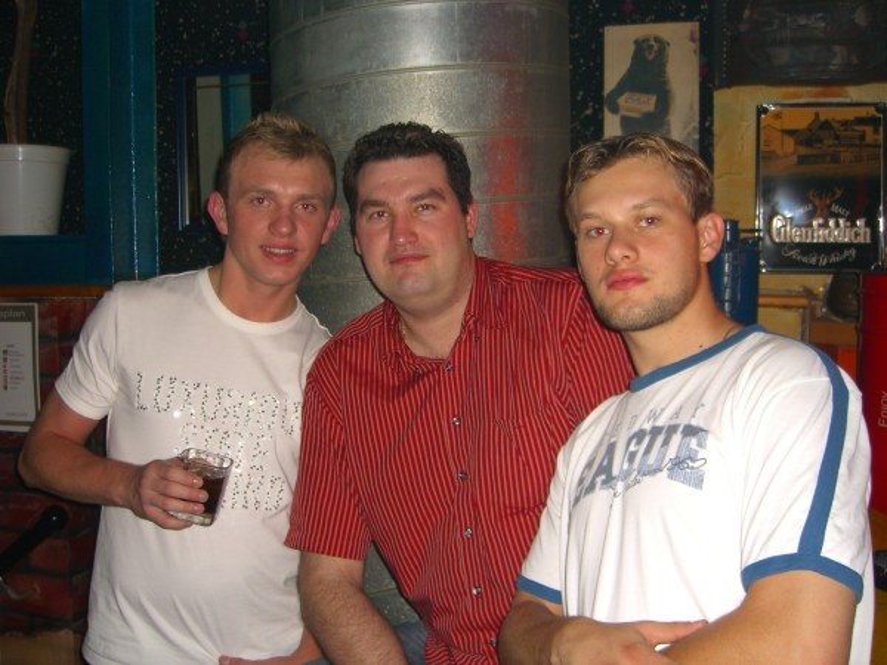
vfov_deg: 37.7
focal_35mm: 38
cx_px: 444
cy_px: 332
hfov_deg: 49.0
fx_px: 974
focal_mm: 7.9
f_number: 2.8
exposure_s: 1/60
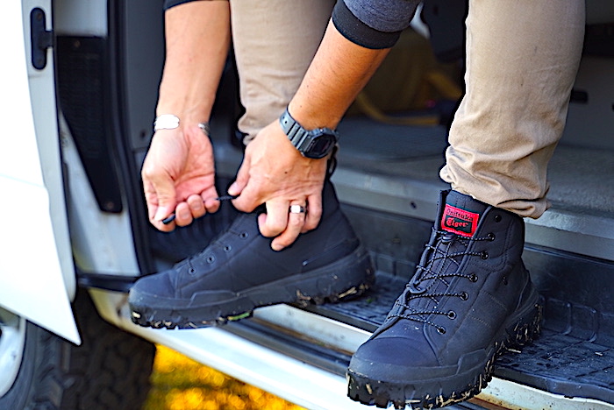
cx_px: 307
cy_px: 205
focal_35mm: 69
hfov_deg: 29.2
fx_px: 1178
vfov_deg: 19.8
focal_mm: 69
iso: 100
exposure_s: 1/50
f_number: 2.8
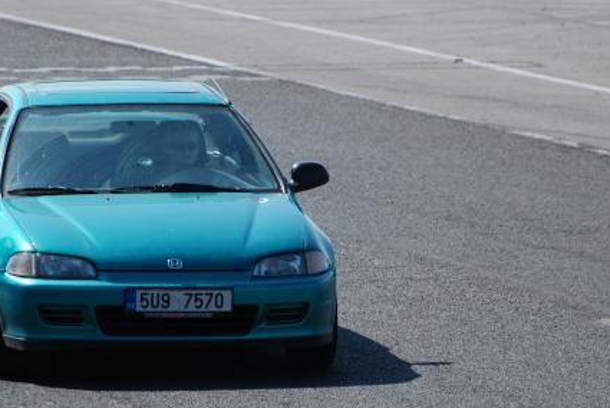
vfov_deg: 2.0
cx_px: 280
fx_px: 11479
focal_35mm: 677
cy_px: 293
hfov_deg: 3.0
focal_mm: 300
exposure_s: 1/640
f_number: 5.6
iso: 200
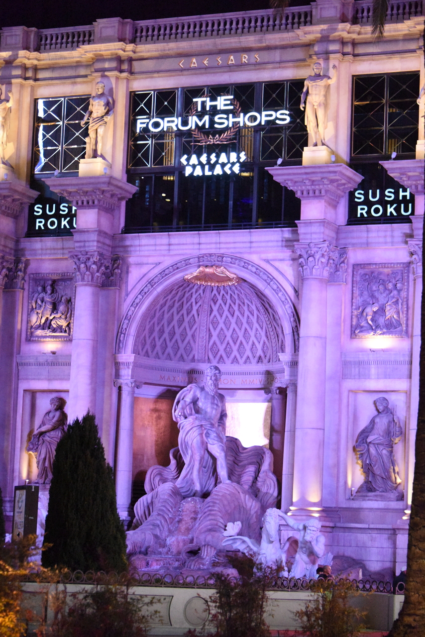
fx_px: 1628
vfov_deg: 22.1
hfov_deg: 14.9
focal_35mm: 92
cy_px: 318
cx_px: 212
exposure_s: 1/200
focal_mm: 92
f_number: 5.6
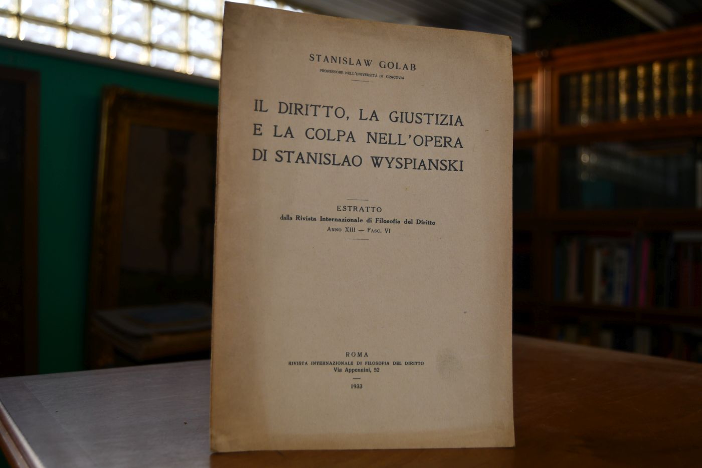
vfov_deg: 38.9
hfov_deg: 55.8
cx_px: 351
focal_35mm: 34
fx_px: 663
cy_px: 234
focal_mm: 23
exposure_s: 1/250
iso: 400
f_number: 3.8
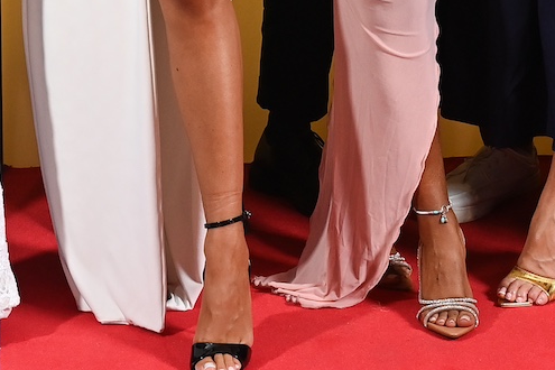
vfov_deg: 6.6
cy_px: -336
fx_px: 3114
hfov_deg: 10.2
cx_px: 271
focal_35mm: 202
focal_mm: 50
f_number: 7.1
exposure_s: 1/250
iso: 800
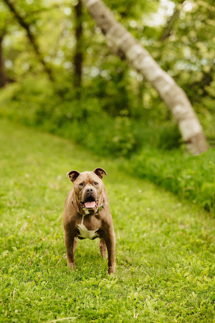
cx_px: 108
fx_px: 763
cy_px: 162
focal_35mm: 85
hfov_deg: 16.0
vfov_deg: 23.9
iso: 160
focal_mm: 85
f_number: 2
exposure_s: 1/320
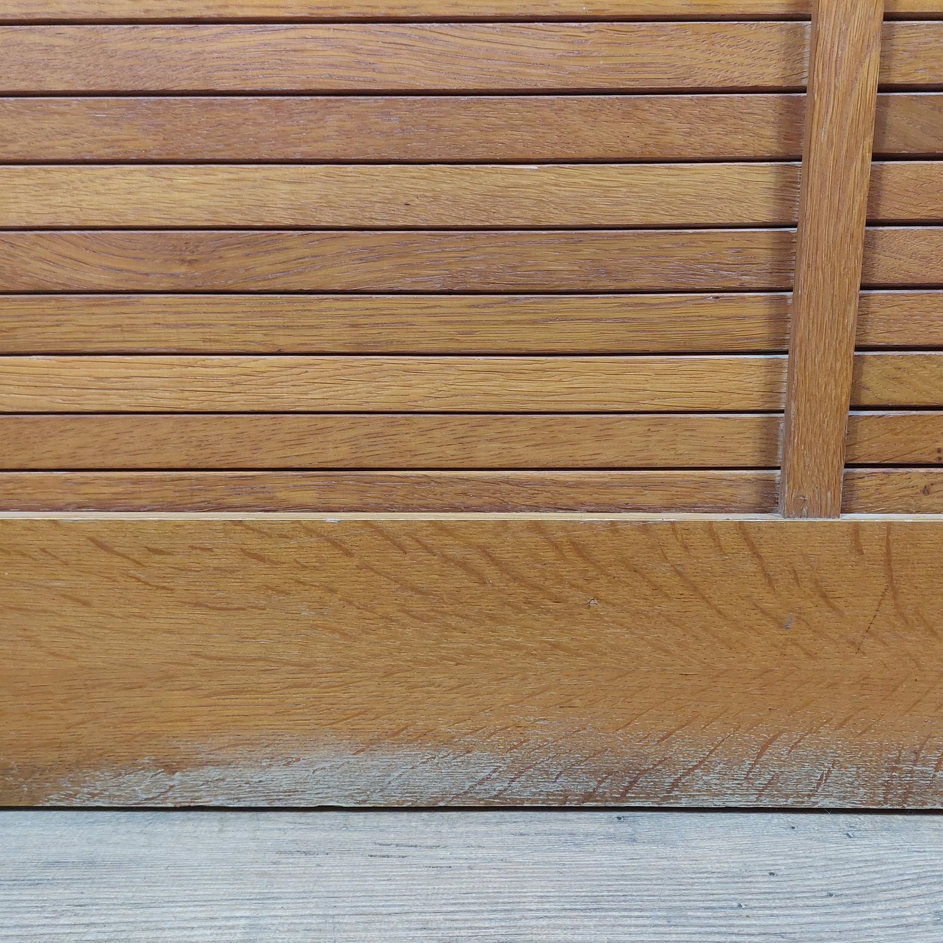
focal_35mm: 30
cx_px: 543
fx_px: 925
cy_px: 479
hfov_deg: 53.8
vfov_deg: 54.0
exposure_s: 1/50
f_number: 1.8
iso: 320
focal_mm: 5.23
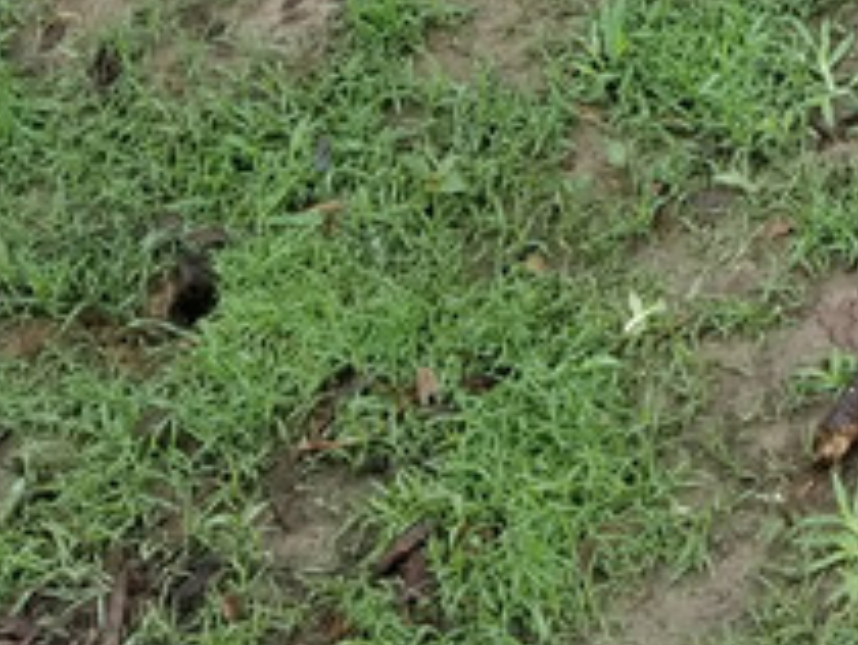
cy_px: -939
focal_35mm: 132
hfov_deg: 13.7
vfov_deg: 9.8
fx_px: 3276
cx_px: 1408
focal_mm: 4.3
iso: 50
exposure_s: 1/419
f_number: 1.7
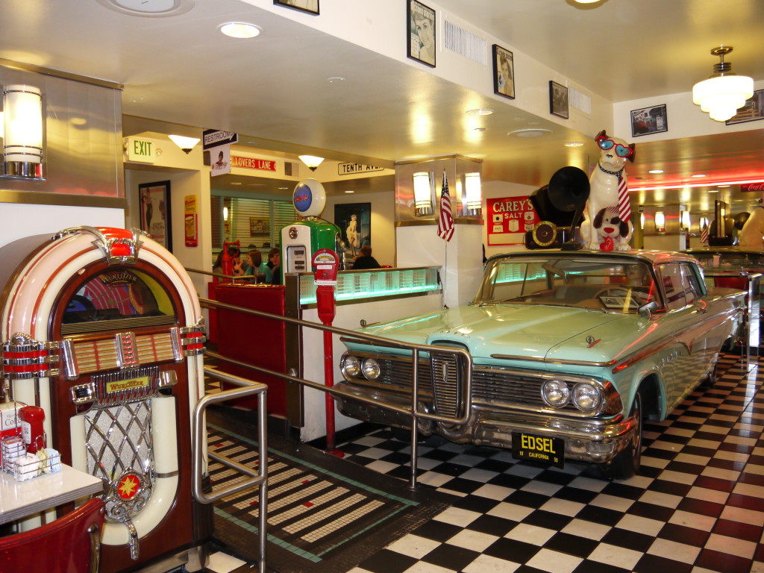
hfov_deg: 63.4
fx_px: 618
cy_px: 286
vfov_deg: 49.7
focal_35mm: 28
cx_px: 382
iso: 500
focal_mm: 14
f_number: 3.5
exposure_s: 1/60
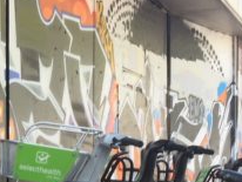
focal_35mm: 108
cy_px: 200
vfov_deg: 13.5
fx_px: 756
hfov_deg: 17.5
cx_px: -36
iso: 32
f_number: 2.2
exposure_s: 1/124
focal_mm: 4.15
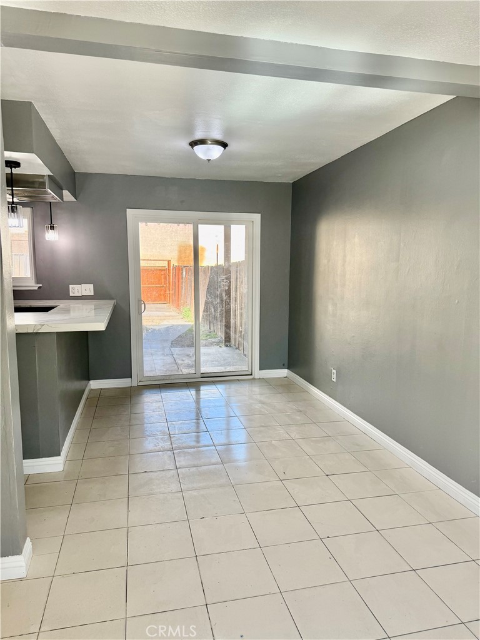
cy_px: 320
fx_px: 444
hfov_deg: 56.8
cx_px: 240
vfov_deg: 71.6
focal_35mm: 24
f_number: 1.78
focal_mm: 6.76
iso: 100
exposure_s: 1/333
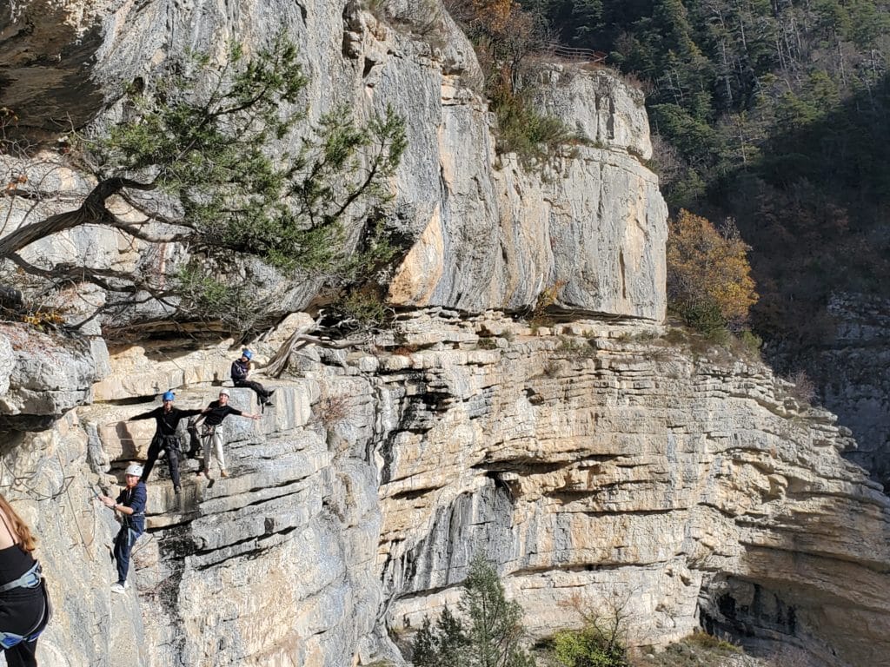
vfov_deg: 53.1
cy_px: 334
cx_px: 445
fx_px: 668
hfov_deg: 67.3
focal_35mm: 26
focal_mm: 4.3
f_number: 2.4
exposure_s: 1/1644
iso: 50
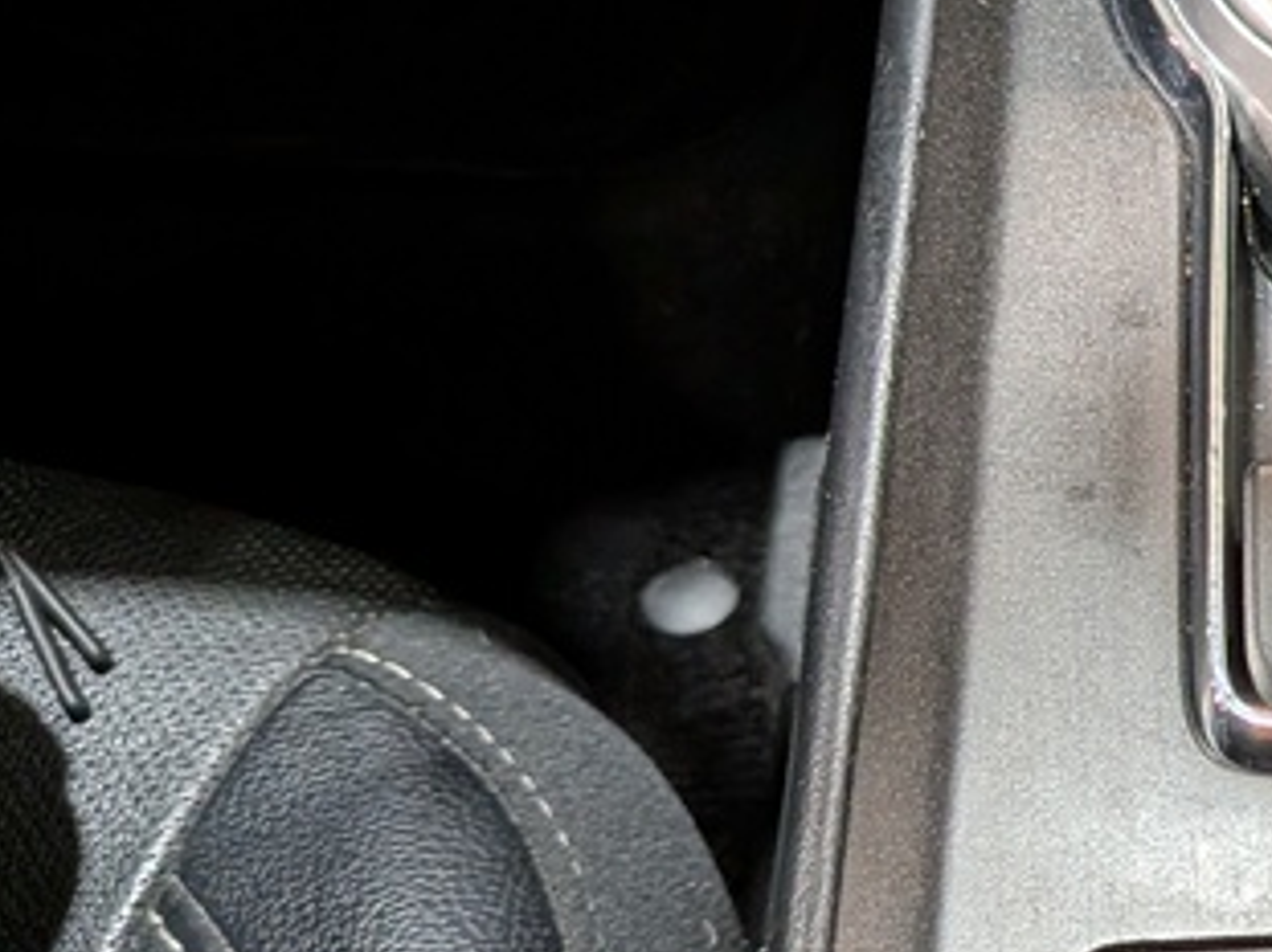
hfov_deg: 21.2
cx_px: 1869
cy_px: 482
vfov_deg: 18.6
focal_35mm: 79
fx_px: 2902
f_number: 1.7
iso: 37
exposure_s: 1/42.3
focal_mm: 4.53
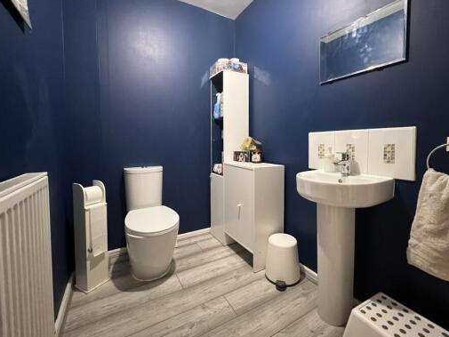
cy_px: 152
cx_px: 240
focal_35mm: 15
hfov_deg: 98.0
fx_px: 195
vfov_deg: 81.6
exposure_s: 1/50
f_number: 1.8
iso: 800
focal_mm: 1.57
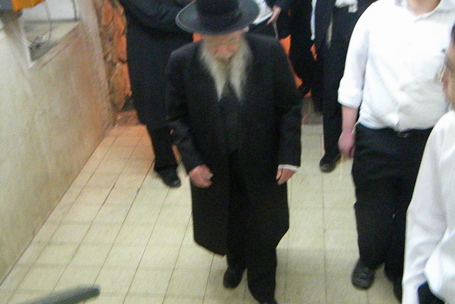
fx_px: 544
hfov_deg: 45.4
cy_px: 148
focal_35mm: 43
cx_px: 229
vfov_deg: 31.2
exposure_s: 1/53.2
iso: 2877
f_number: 3.8
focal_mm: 7.3
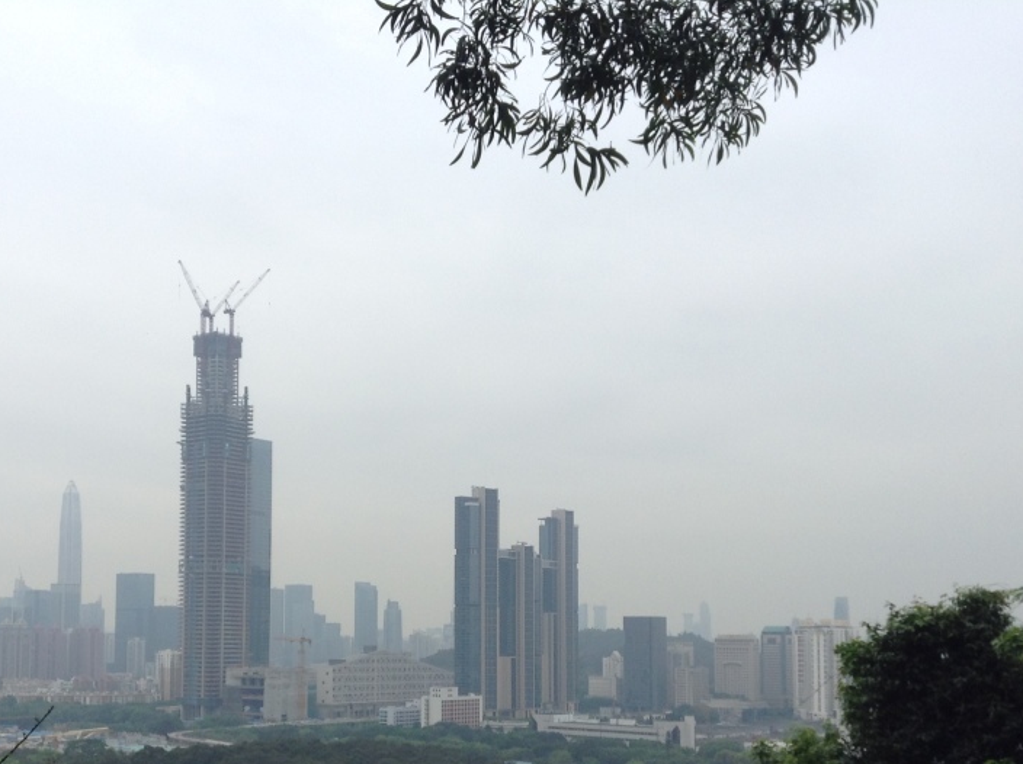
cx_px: 379
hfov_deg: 39.4
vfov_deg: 29.8
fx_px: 1417
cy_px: 550
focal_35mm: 48
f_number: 2.4
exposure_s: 1/364
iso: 25
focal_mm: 3.3
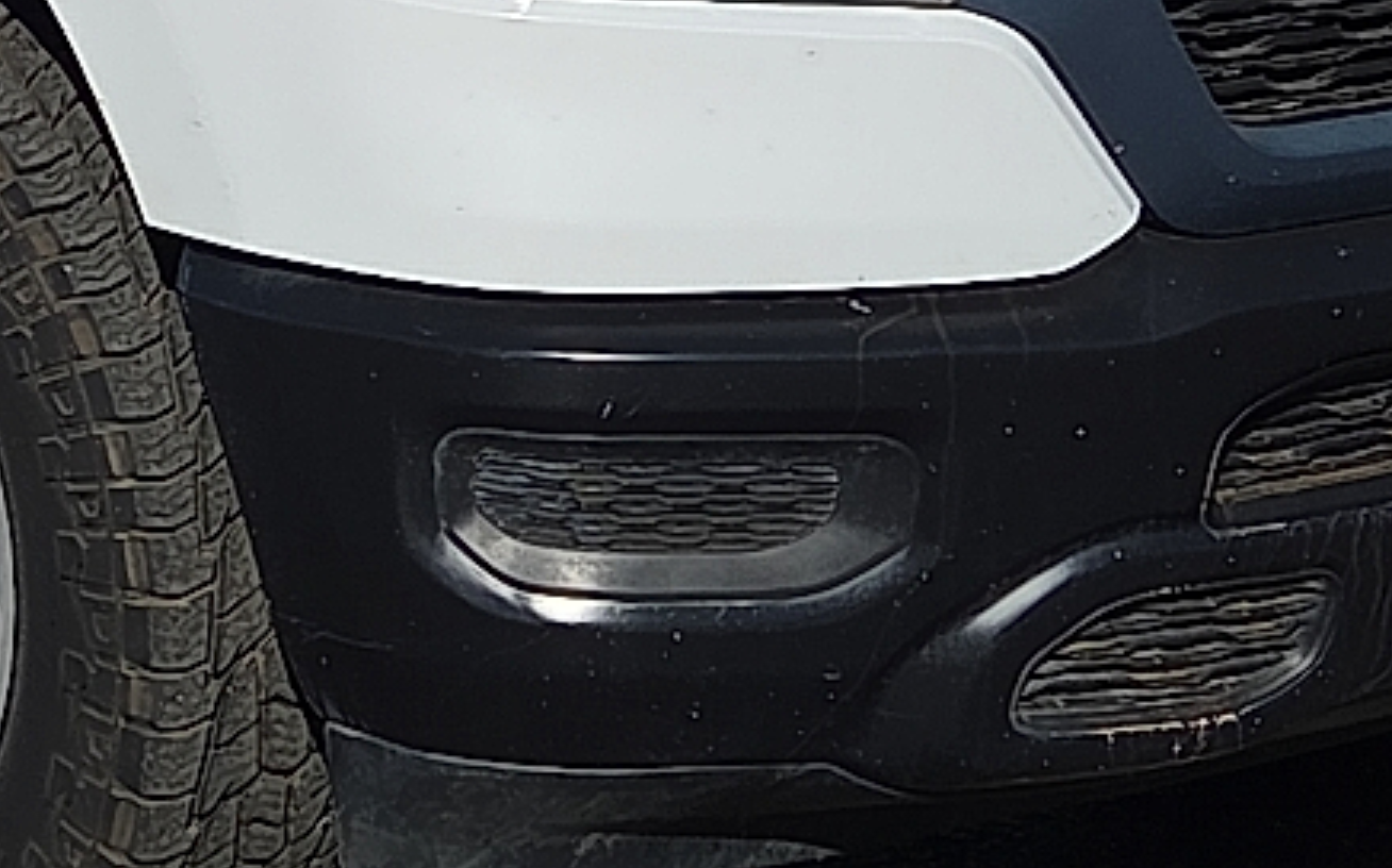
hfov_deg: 14.3
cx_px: -54
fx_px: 5460
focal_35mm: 144
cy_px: -418
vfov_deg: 8.9
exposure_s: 1/10000
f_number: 1.8
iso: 48
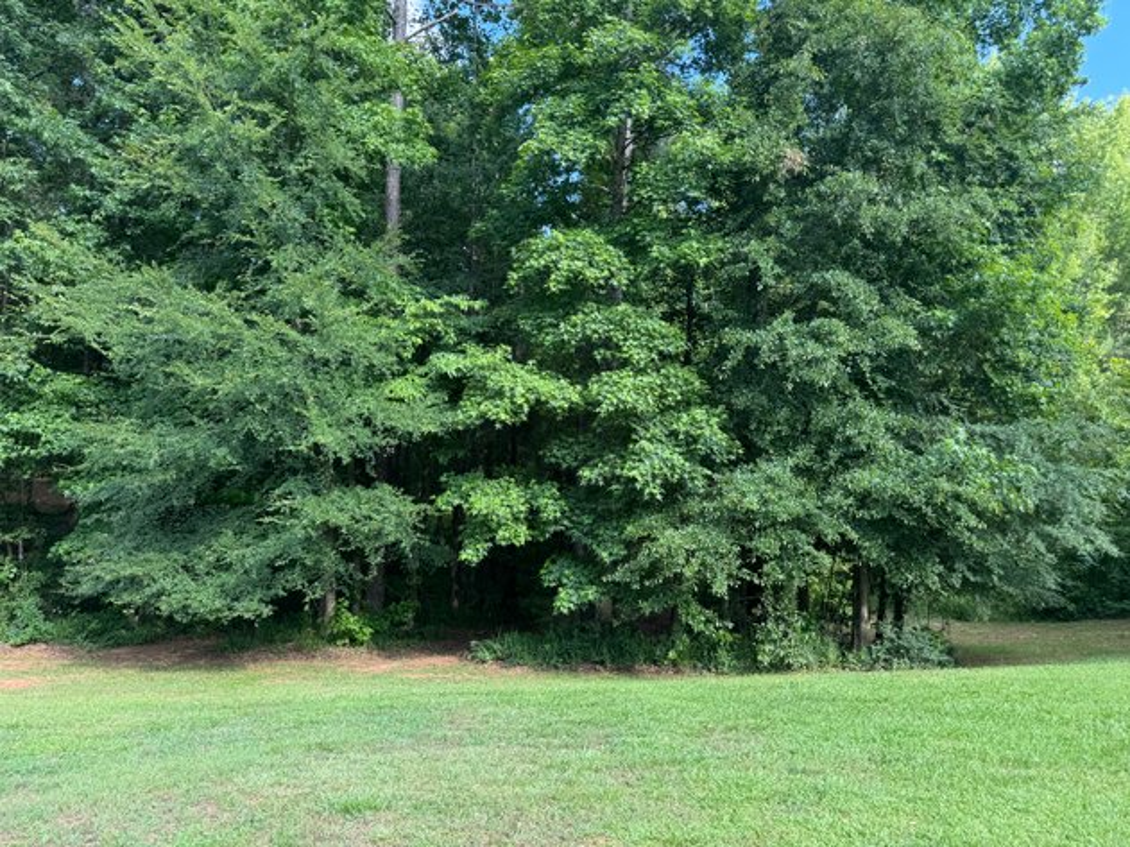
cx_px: 565
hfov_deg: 71.6
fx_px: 783
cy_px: 424
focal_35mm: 24
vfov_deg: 56.8
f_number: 1.78
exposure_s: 1/425
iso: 80
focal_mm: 6.76
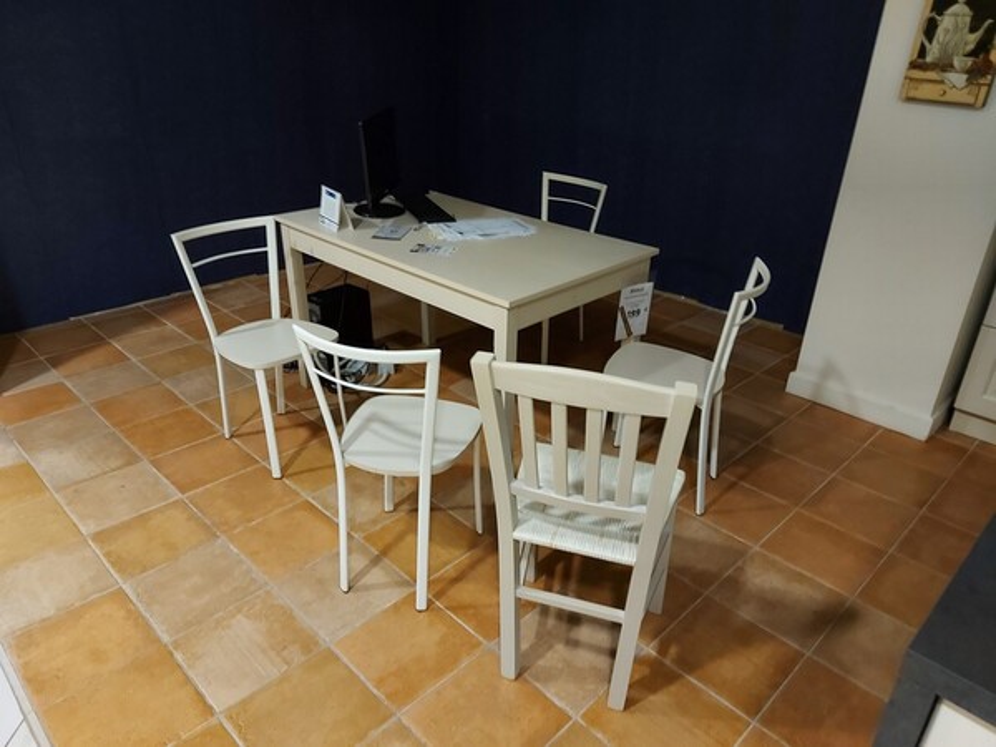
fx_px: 691
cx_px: 498
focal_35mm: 24
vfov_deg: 56.8
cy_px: 374
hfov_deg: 71.6
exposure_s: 1/24
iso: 250
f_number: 1.8
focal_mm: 5.23
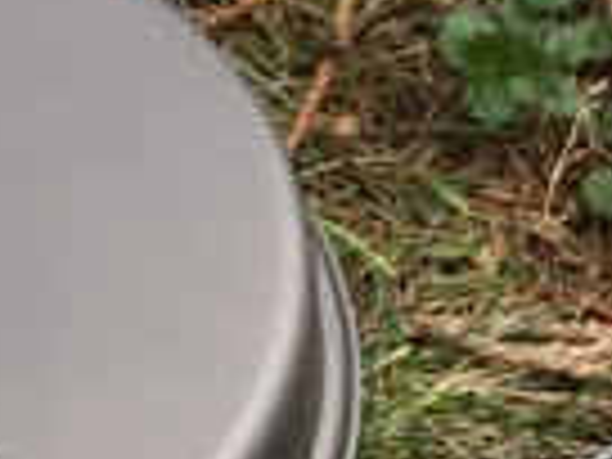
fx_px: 2369
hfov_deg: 14.6
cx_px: 554
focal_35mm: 134
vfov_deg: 10.5
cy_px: 781
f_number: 2.2
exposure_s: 1/266
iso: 32
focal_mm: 4.15
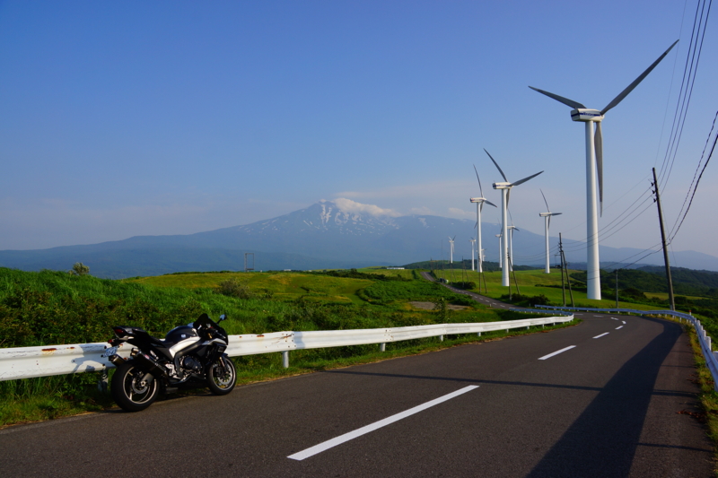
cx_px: 359
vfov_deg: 47.9
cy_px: 239
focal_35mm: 27
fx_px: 538
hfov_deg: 67.4
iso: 100
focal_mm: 18
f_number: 8
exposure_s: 1/400
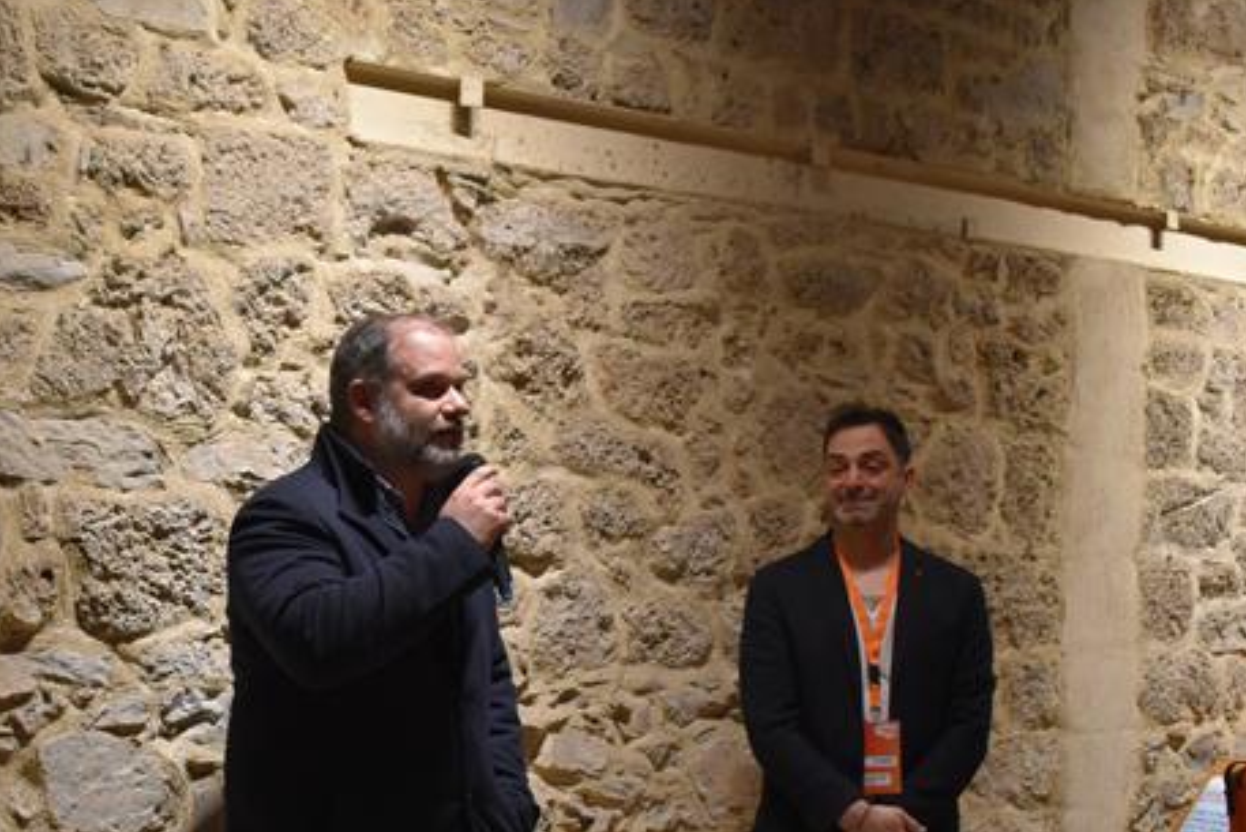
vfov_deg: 21.4
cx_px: 363
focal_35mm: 63
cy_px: 648
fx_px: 2181
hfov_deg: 31.5
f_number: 4
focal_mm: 24
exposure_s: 1/125
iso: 1400
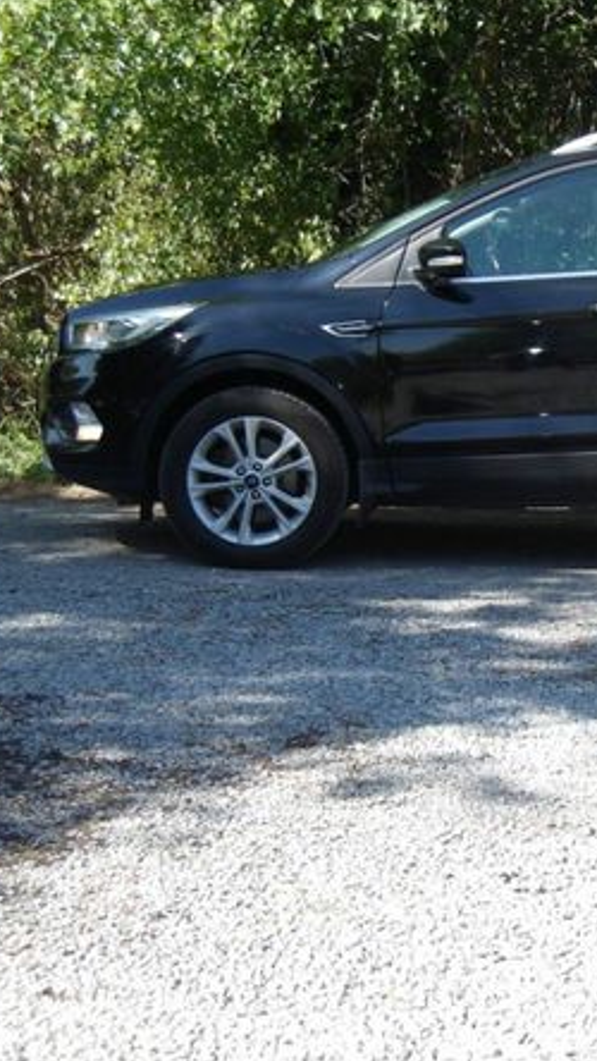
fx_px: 2193
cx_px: 642
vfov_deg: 27.2
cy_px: 530
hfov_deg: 15.1
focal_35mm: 78
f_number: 4.2
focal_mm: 9.4
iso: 100
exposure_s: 1/262
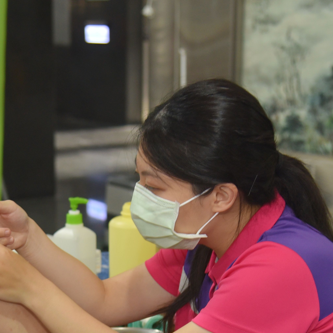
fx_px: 1317
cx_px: 28
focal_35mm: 121
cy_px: 307
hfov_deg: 14.3
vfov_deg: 14.3
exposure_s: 1/80
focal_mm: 48
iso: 800
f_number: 4
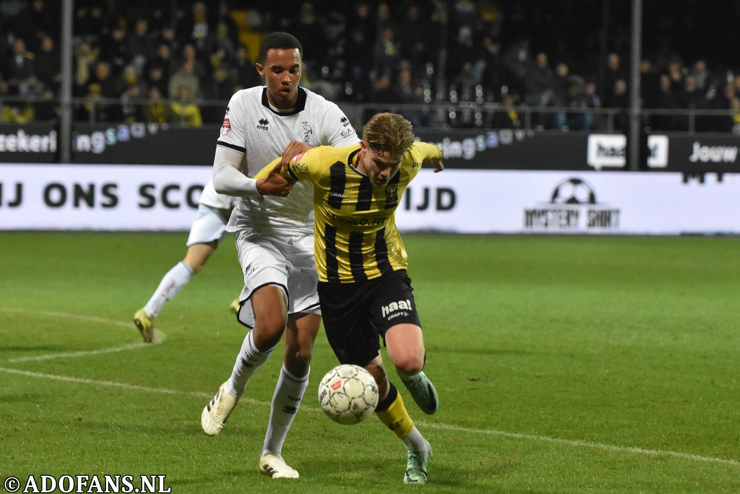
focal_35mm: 195
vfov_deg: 7.0
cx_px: 370
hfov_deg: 10.5
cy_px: 247
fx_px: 4008
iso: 2500
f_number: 2.8
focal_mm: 130
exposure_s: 1/800
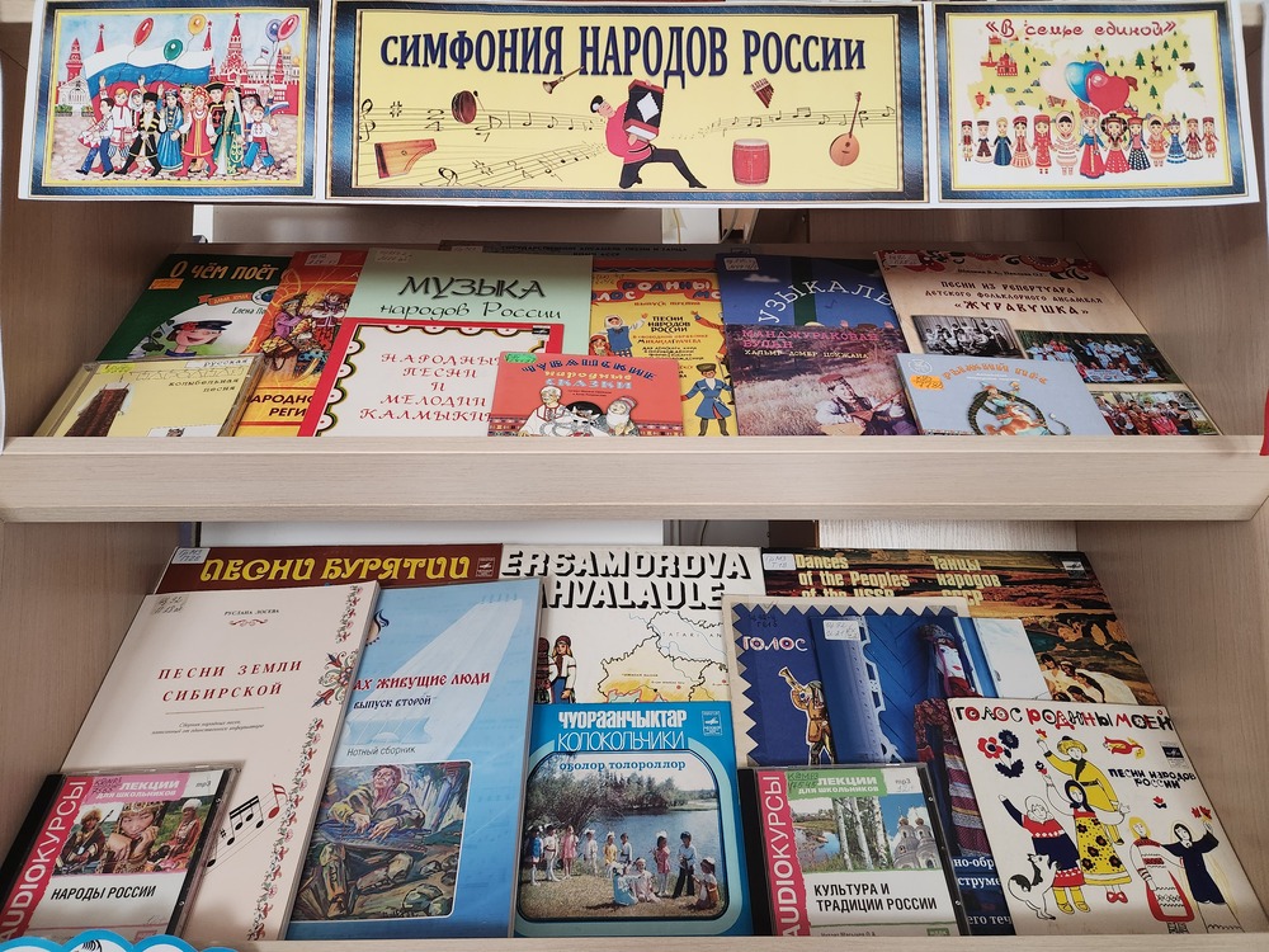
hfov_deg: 73.9
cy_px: 476
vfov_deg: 58.9
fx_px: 843
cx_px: 634
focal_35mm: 23
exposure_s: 1/100
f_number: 1.8
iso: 400
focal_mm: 5.4
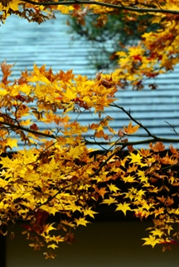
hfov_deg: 4.6
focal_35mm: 297
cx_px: 105
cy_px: 286
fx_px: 2210
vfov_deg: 6.9
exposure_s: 1/250
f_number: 8
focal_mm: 120
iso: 800
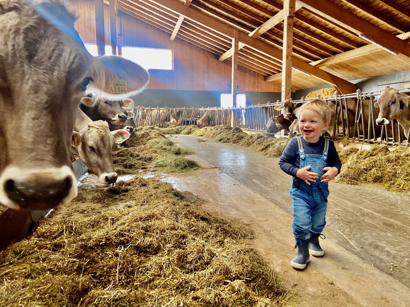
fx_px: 308
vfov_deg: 53.1
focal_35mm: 26
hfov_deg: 67.3
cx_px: 205
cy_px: 154
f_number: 1.8
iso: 160
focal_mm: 4.25
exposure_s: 1/60
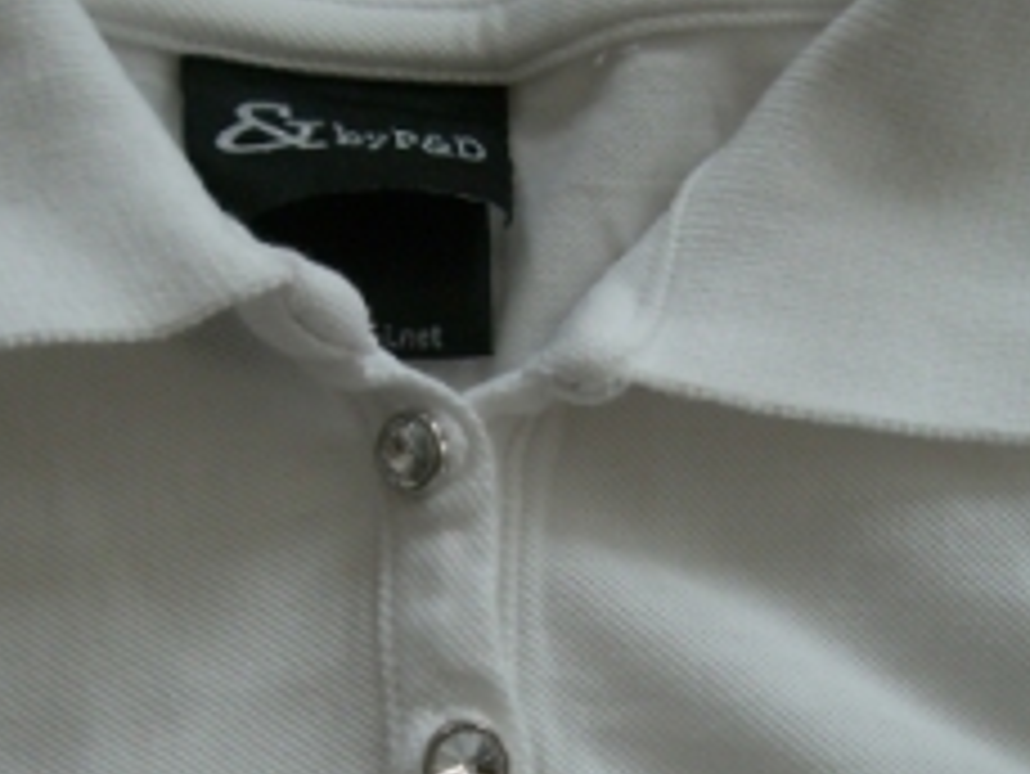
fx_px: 2471
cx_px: 477
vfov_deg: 17.7
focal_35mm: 83
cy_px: 524
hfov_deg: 23.5
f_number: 2.7
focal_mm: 6.2
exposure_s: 1/80
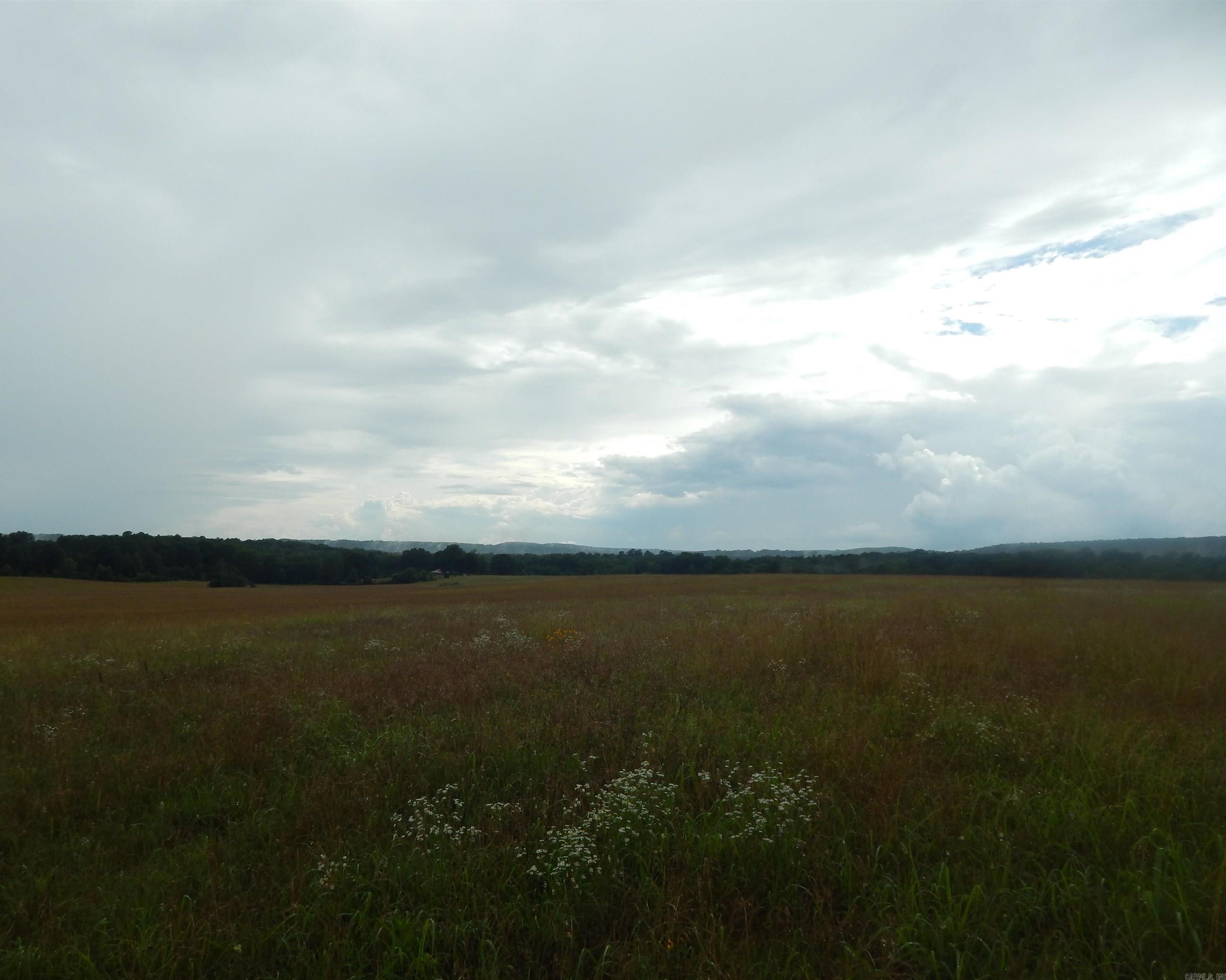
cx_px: 572
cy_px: 491
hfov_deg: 70.2
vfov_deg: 58.8
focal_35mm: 24
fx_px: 871
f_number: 6
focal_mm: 4
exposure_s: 1/640
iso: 125
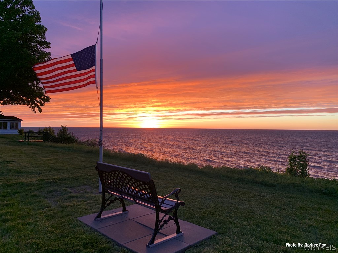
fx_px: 254
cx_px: 169
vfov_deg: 53.1
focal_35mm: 26
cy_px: 126
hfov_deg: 67.3
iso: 80
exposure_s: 1/121
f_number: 1.8
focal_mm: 4.25
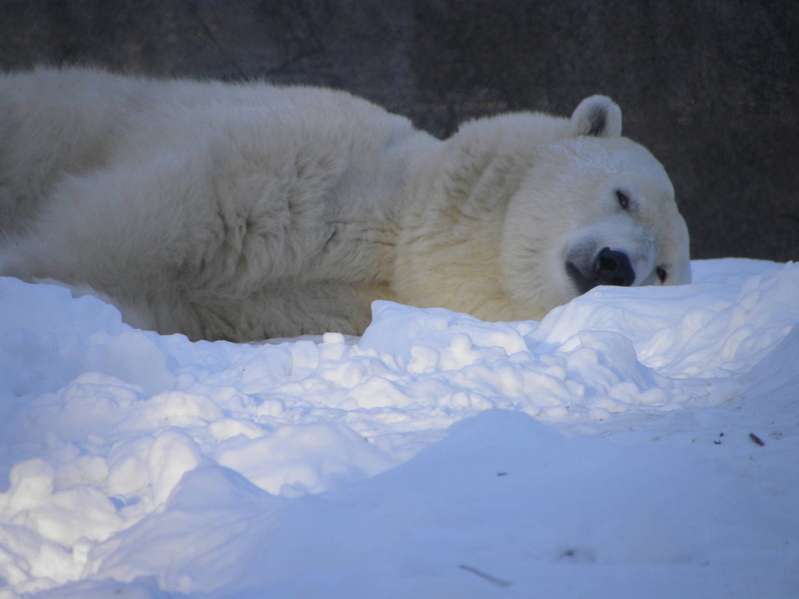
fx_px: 14403
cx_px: 400
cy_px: 300
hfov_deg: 3.2
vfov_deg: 2.4
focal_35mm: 624
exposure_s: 1/115
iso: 95
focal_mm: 110.4
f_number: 5
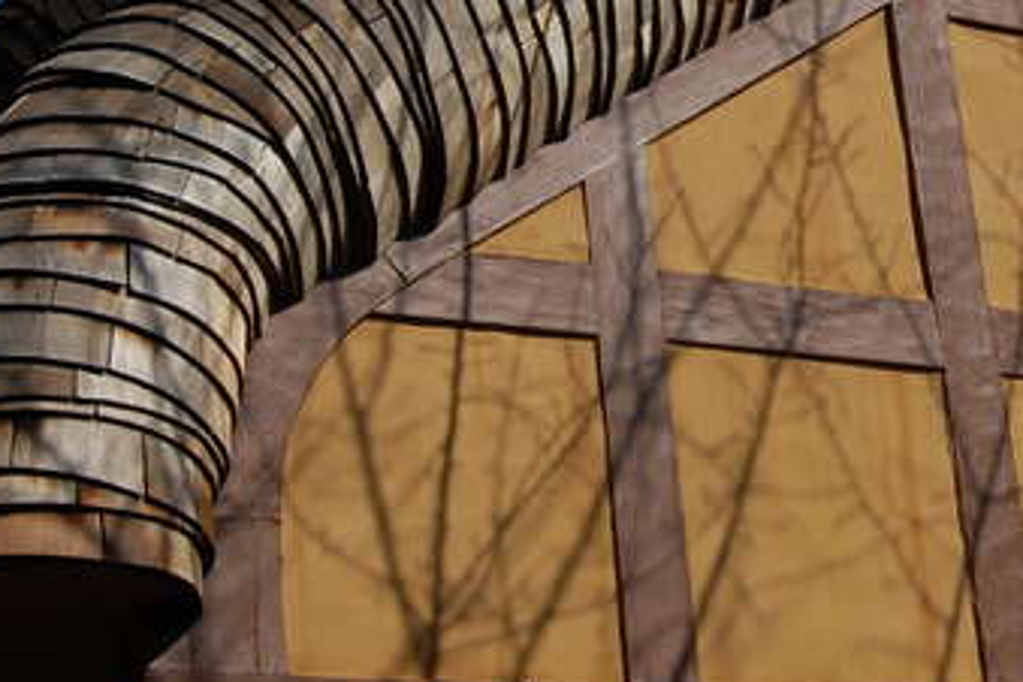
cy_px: 103
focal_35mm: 99
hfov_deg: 20.4
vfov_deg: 13.7
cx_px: 830
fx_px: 2813
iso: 200
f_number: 16
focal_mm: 28
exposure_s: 1/250
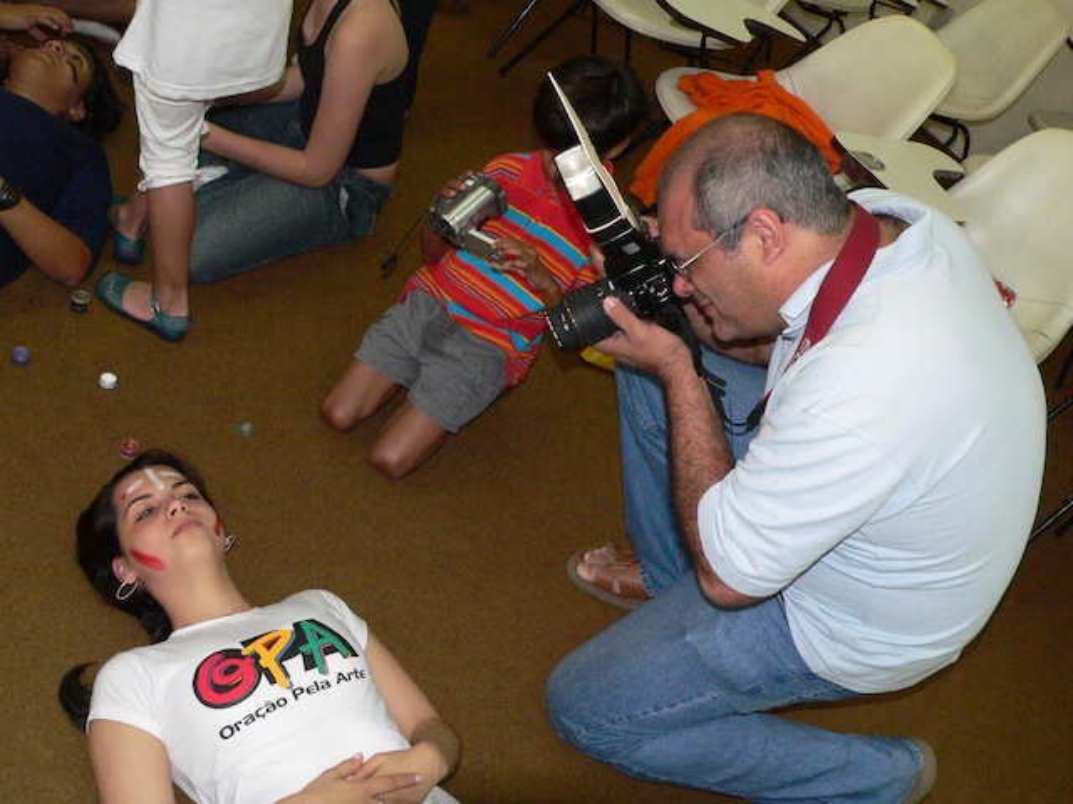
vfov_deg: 39.7
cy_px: 402
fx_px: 1116
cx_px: 536
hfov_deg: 51.4
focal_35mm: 36
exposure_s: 1/60
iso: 400
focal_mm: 6
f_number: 5.2
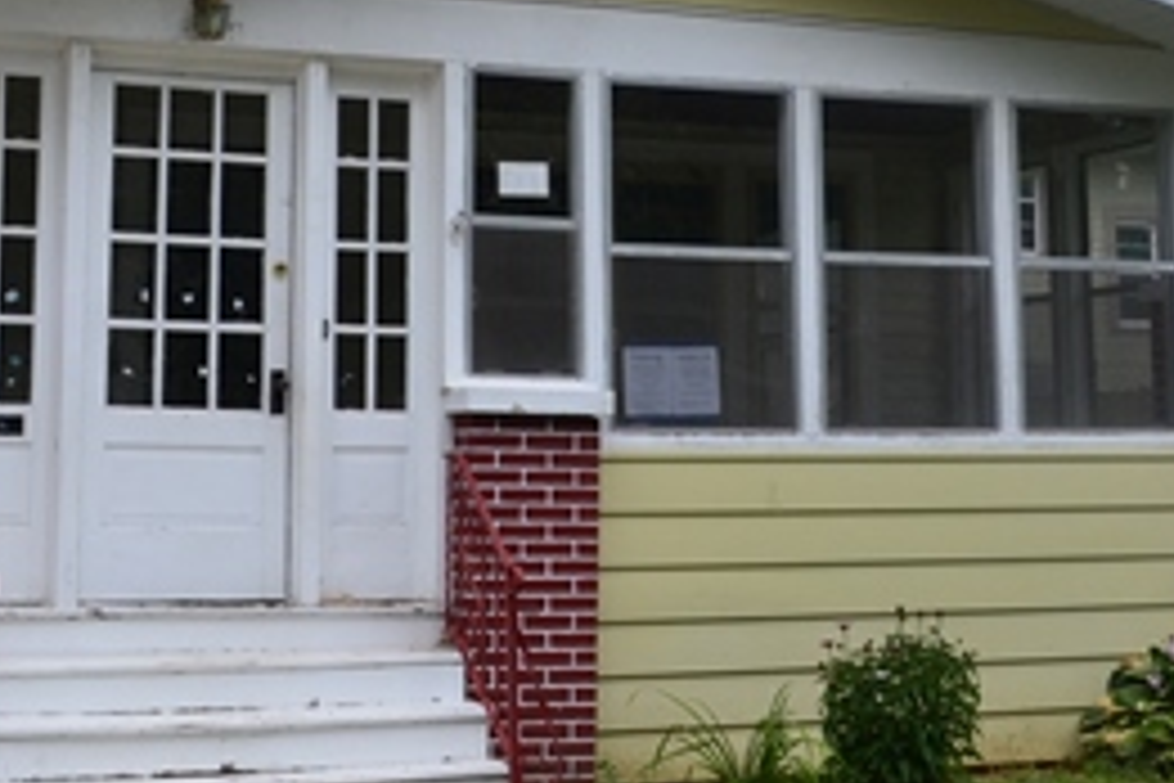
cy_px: 65
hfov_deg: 25.1
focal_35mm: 81
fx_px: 2641
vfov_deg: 16.6
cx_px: 585
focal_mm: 22
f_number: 9
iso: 400
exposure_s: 1/160
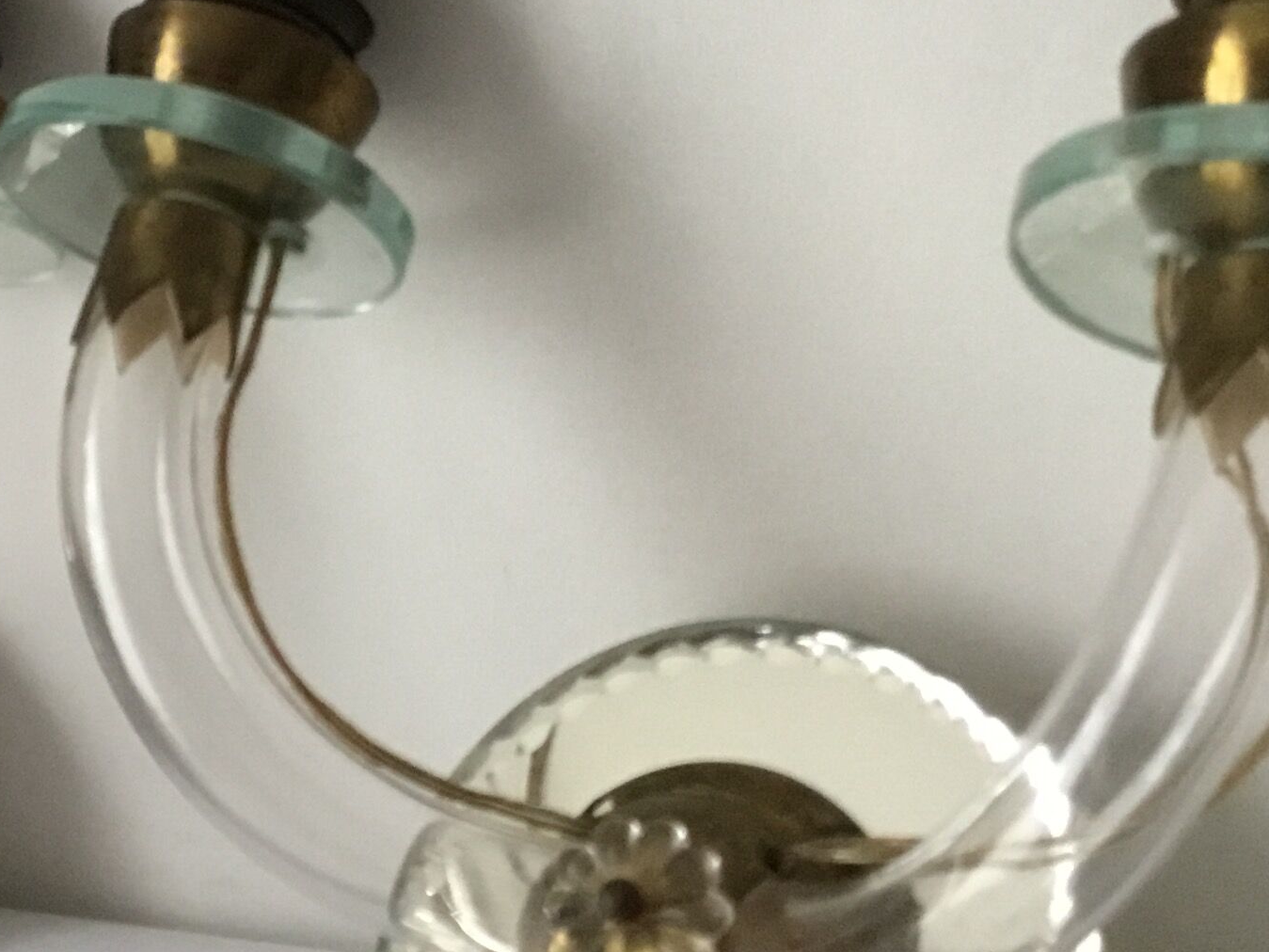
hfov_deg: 25.6
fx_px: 2750
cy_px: 239
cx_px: 291
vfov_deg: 19.5
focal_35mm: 75
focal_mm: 3.3
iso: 200
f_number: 2.4
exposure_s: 1/20
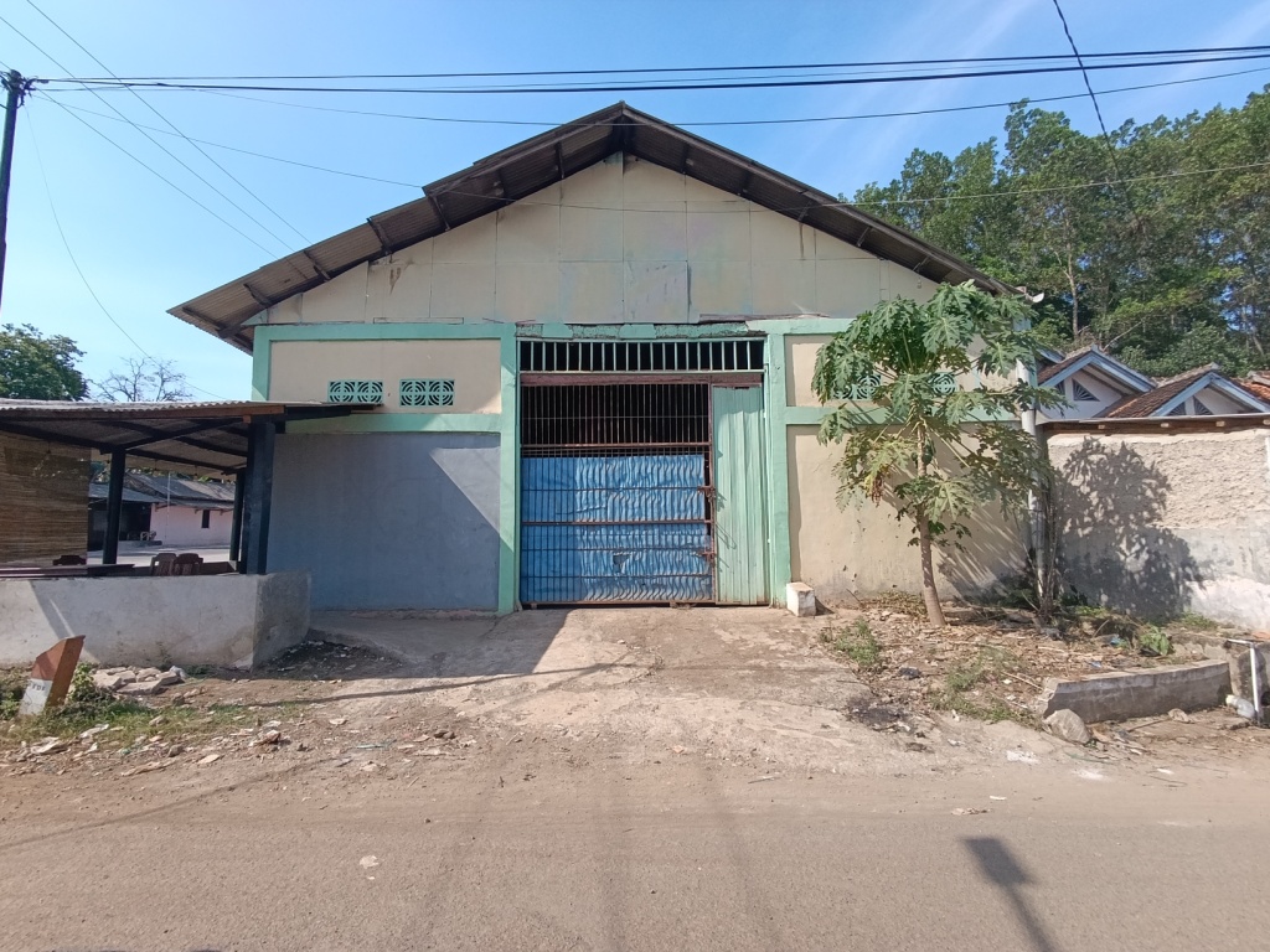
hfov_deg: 94.5
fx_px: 587
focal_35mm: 16
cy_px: 476
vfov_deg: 78.1
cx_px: 635
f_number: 2.2
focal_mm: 1.65
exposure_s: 1/753
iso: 50
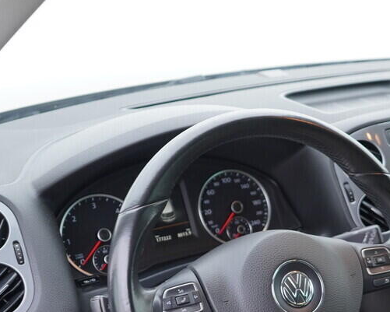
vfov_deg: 21.9
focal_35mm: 69
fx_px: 797
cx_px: 287
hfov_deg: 27.2
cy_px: 249
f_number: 2.8
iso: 200
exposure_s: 1/40
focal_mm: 24
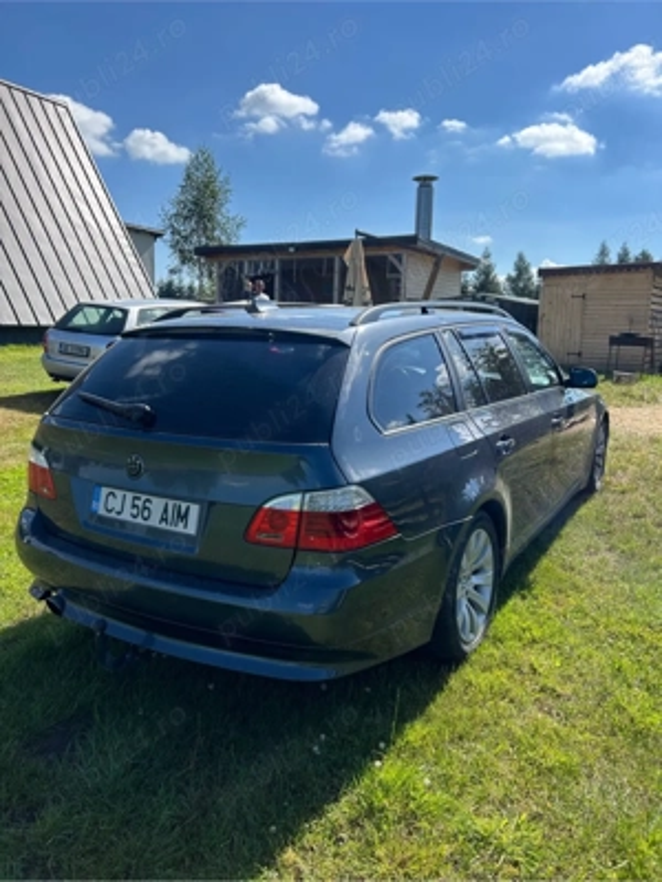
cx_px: 331
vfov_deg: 67.3
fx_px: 663
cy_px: 441
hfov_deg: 53.1
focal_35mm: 26
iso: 50
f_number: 1.5
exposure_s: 1/3704
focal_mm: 5.7
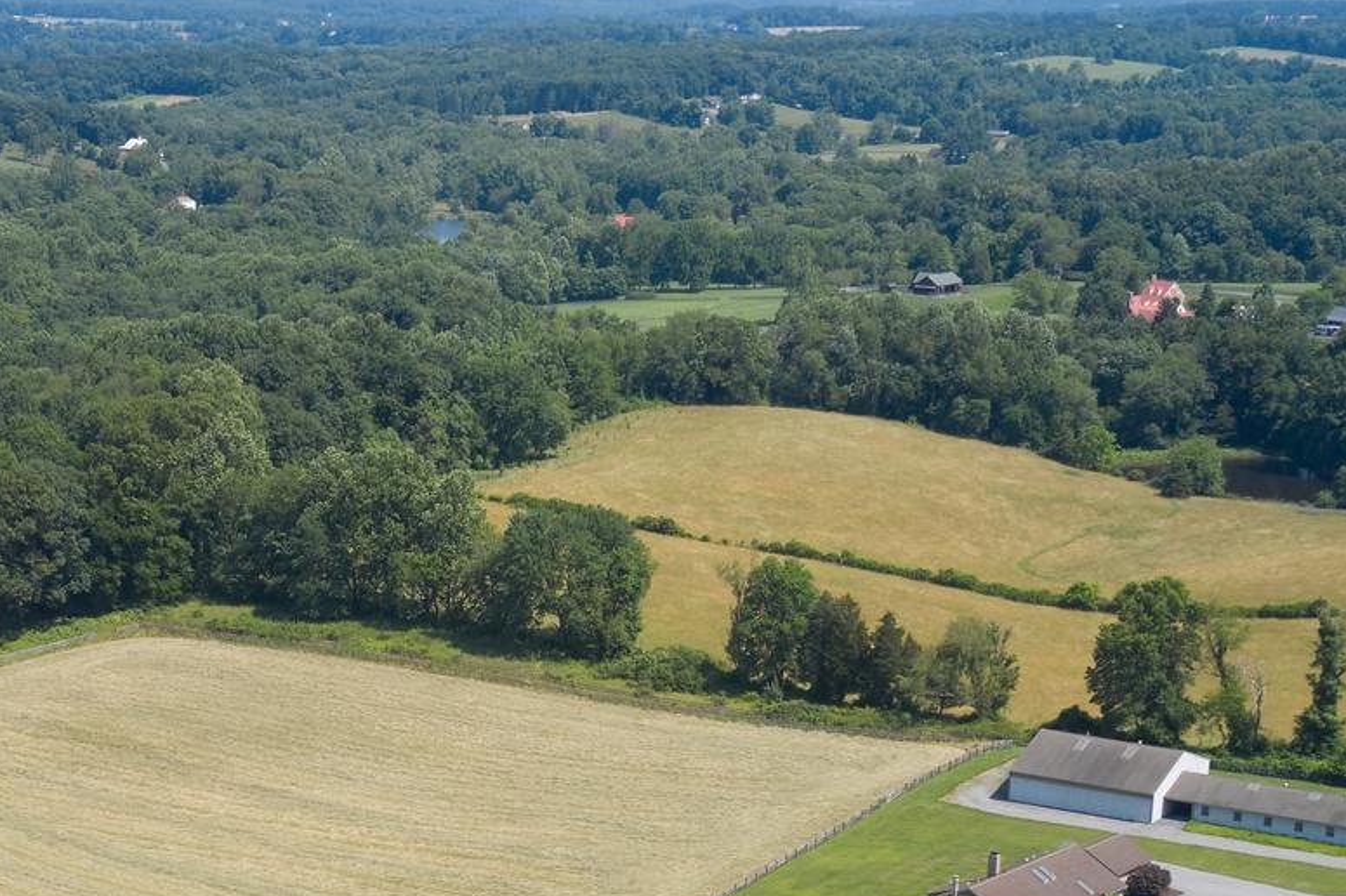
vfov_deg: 17.8
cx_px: 431
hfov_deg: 27.2
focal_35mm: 74
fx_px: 2765
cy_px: 960
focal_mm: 10.26
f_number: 6.3
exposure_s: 1/320
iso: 100
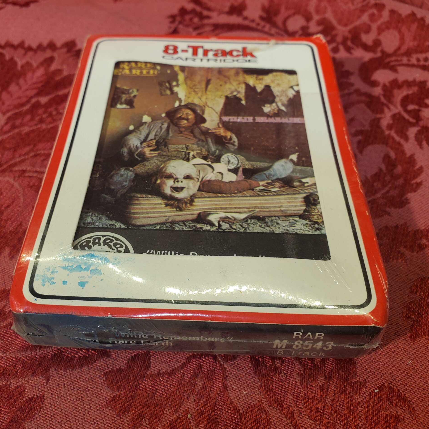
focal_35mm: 31
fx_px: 435
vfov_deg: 52.5
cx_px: 175
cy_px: 216
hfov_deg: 52.2
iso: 125
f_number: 2.4
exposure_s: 1/120
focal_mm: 4.3
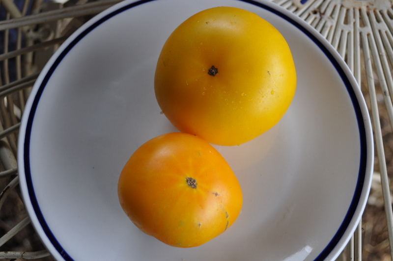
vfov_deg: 31.8
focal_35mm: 42
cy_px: 130
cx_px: 196
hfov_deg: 46.4
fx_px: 458
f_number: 6.3
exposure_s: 1/60
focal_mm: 28
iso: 400
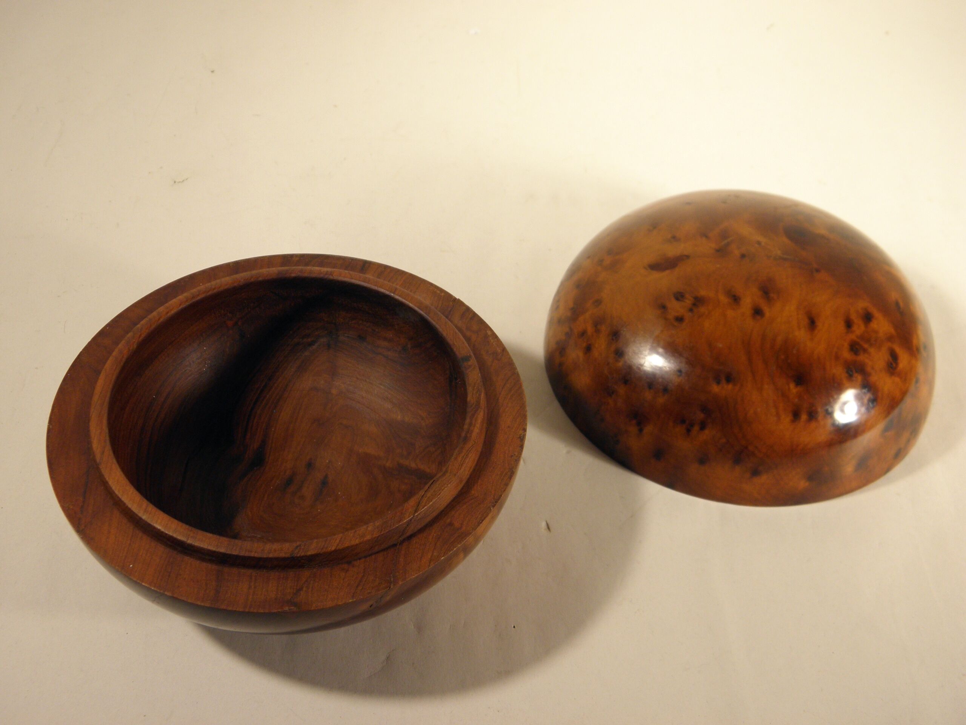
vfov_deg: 35.1
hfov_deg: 45.8
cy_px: 362
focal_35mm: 41
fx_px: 1144
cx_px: 483
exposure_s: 1/40
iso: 125
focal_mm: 7.5
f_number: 3.8
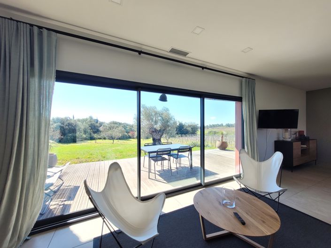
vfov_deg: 89.9
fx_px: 124
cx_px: 166
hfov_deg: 106.2
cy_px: 124
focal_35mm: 13
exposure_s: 1/120
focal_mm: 1.74
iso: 50
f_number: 2.2
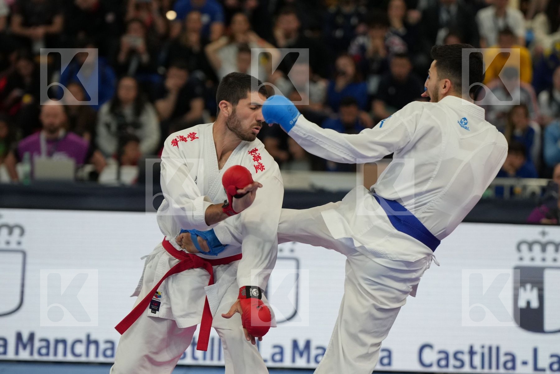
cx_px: 280
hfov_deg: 9.4
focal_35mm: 220
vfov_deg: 6.2
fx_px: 3422
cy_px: 187
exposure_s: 1/1000
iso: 1600
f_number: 2.8
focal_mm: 147
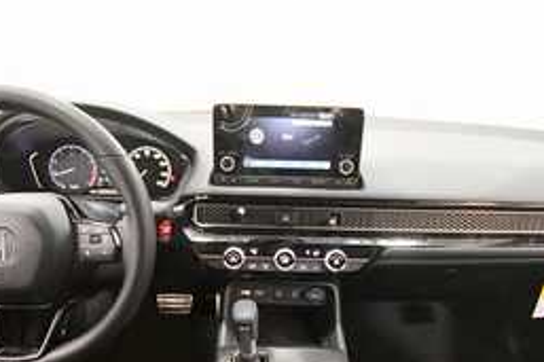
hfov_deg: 65.5
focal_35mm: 28
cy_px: 264
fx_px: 423
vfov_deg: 45.0
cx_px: 275
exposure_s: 1/100
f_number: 4.5
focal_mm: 12
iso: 3200
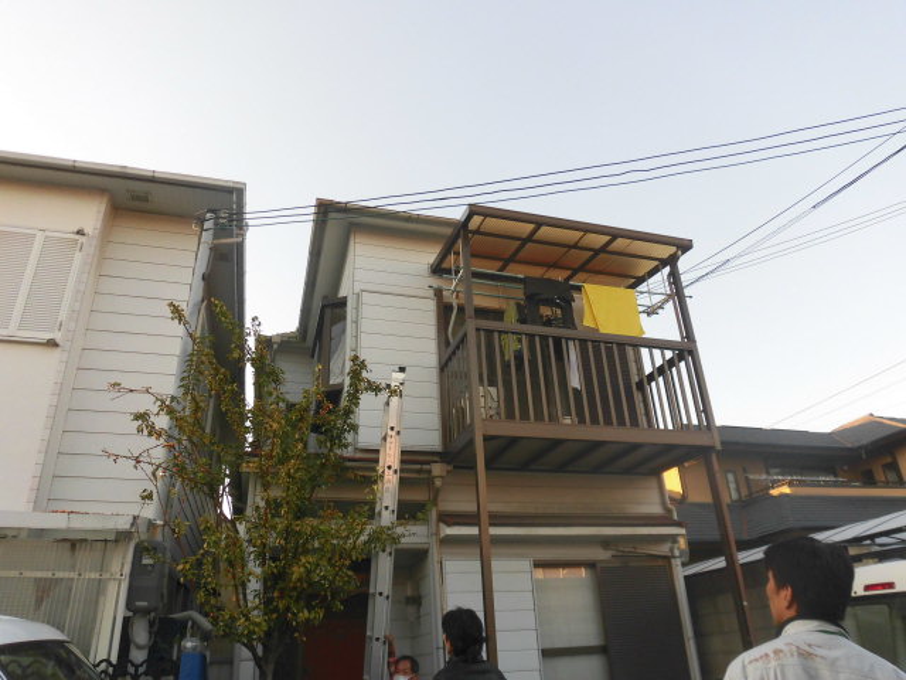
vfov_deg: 56.8
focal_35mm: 24
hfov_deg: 71.6
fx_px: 628
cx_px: 453
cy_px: 340
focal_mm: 4.3
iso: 100
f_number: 3.1
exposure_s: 1/160
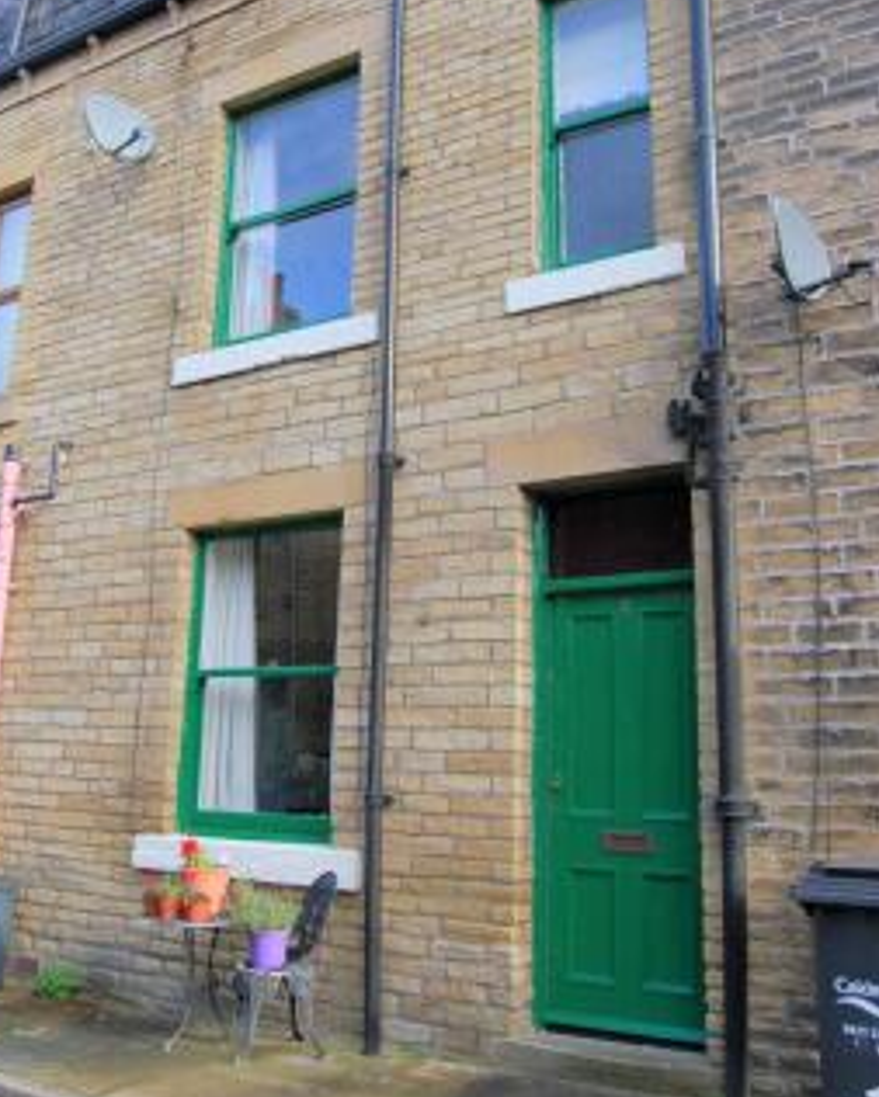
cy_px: 425
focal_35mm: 35
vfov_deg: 51.1
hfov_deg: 42.2
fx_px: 1138
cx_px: 398
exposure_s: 1/125
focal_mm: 18
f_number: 5.6
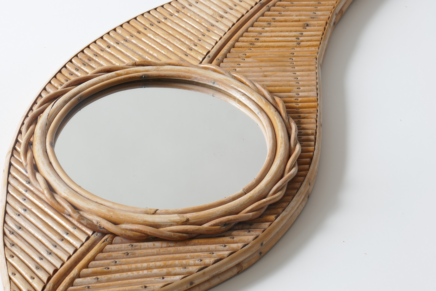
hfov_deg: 21.5
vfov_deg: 14.4
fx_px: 1150
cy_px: 146
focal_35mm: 95
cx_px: 218
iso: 125
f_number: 8
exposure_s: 1/5
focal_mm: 34.6
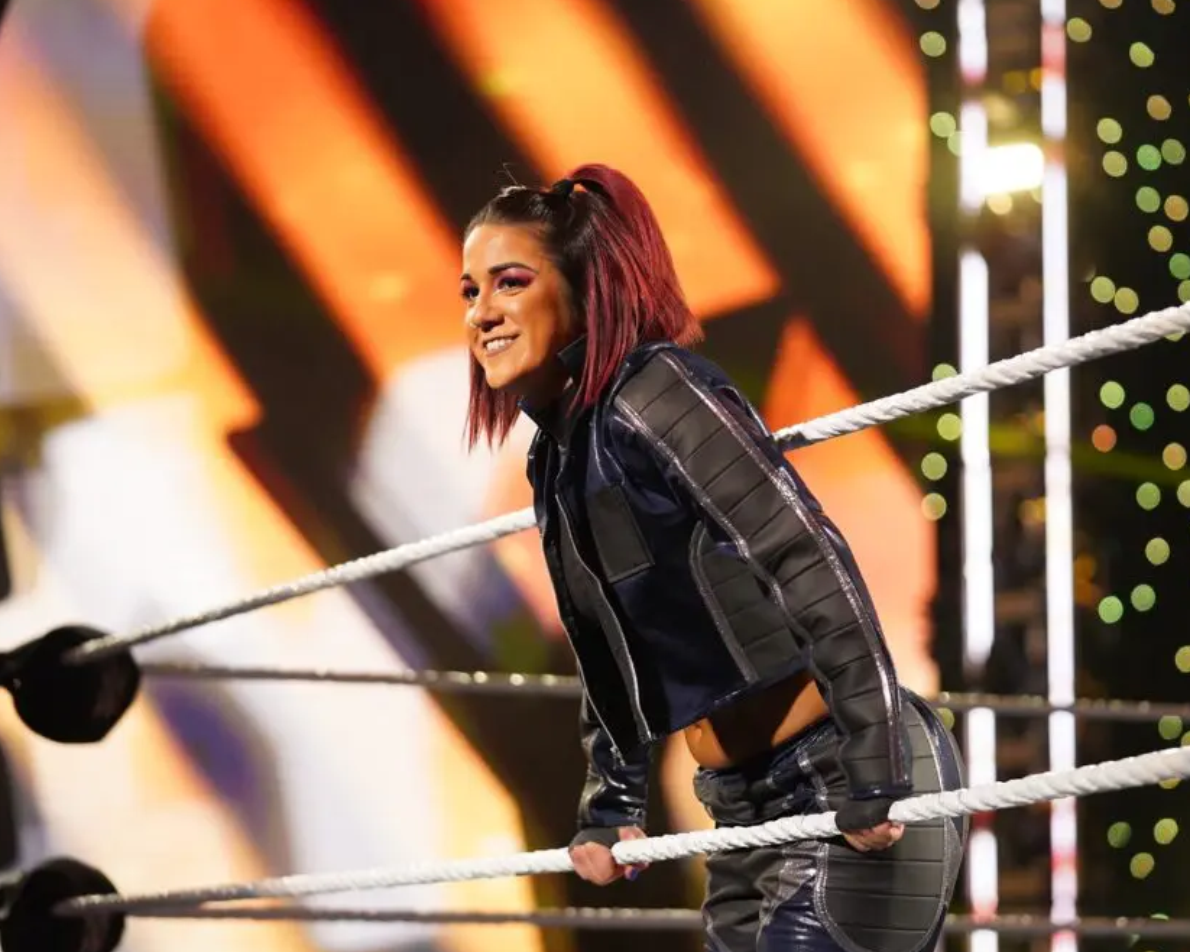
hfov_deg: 16.3
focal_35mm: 118
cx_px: 724
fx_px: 4155
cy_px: 478
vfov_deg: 13.1
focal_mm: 101
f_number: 2.8
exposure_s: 1/640
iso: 6400
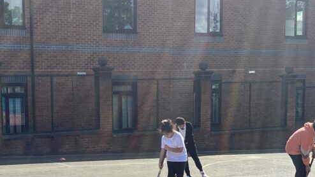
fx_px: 585
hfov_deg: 29.6
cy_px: 168
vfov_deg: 16.9
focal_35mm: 70
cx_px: 71
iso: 25
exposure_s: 1/1018
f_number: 2.4
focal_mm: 3.3
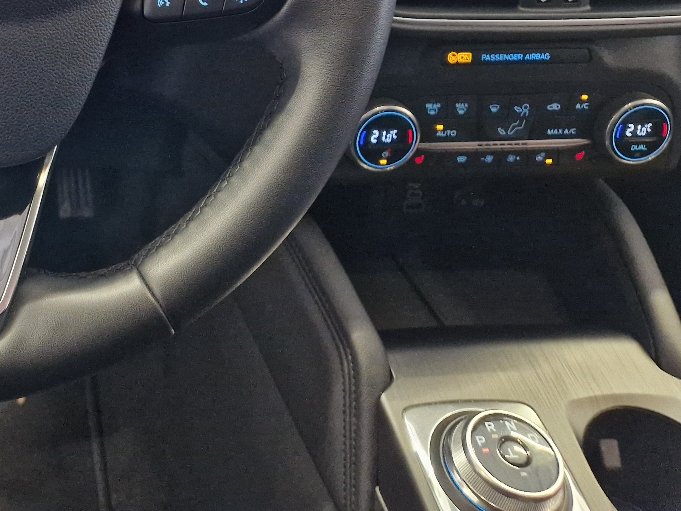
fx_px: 1003
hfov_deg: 33.2
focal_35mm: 51
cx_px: -52
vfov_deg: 26.5
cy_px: -40
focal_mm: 5.4
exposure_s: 1/100
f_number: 1.8
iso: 640
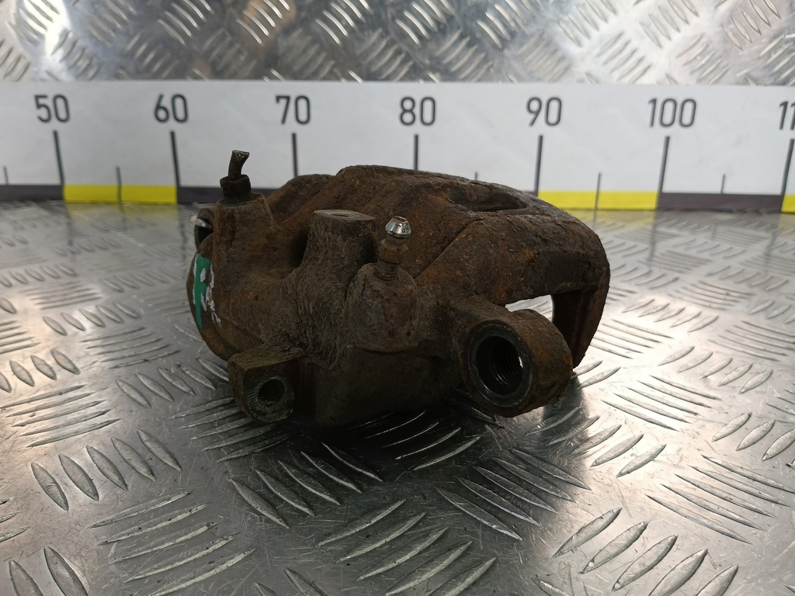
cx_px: 398
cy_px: 298
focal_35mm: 23
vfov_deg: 58.9
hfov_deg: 73.9
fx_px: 528
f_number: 1.6
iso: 88
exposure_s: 1/100
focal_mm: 4.11
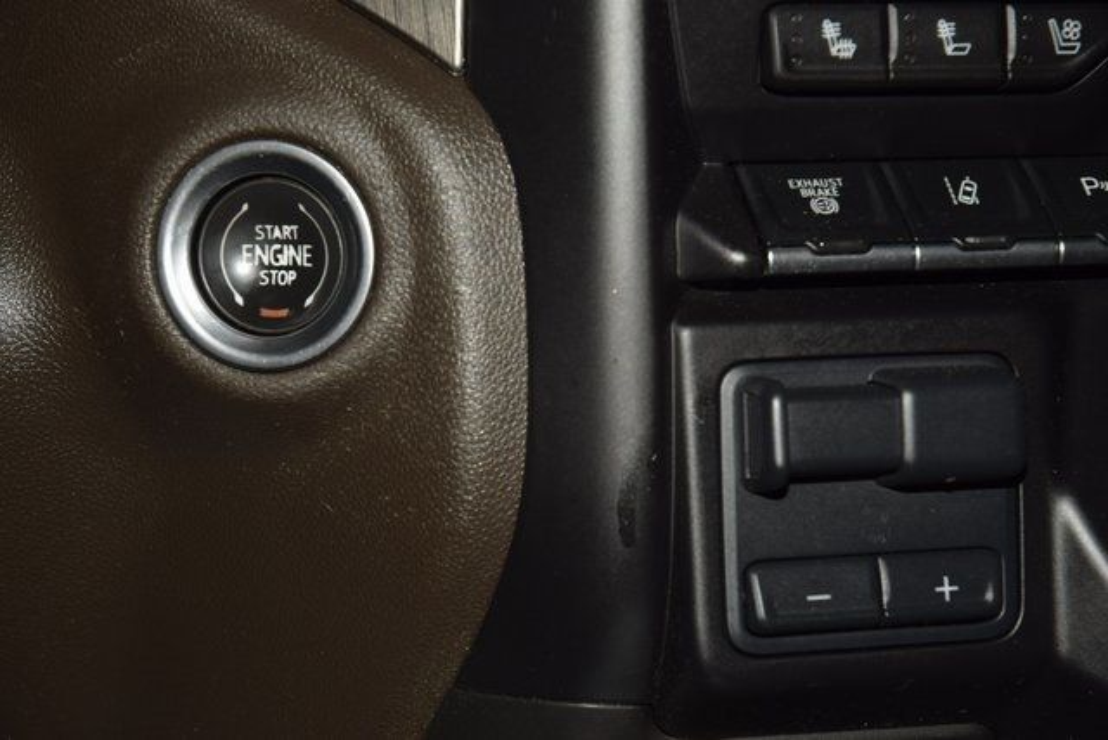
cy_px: 370
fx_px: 3232
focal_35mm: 105
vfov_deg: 13.0
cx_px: 554
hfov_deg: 19.5
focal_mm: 70
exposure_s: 1/125
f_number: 8
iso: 100
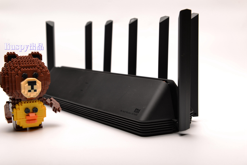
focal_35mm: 48
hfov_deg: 41.1
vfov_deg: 28.1
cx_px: 124
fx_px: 329
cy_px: 82
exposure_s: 1/160
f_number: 8
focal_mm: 48
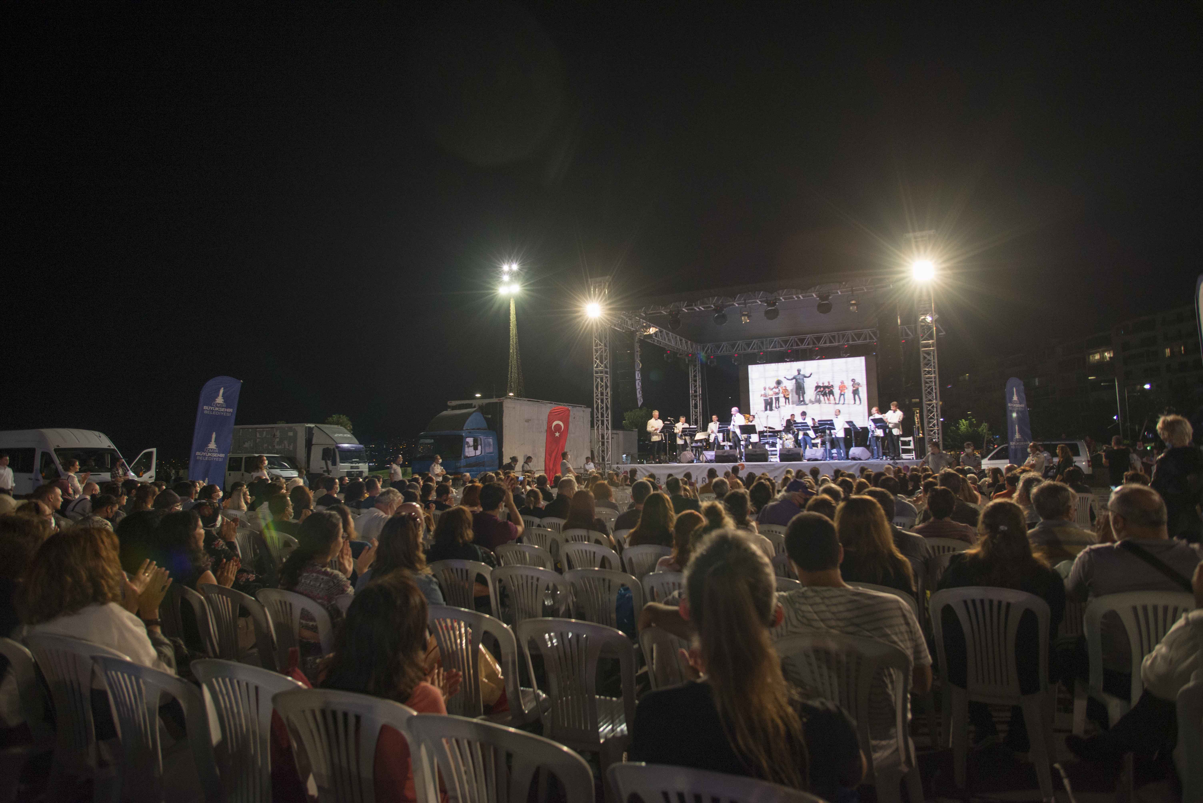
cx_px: 602
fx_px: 669
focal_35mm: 20
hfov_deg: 84.0
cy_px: 402
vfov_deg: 62.0
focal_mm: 20
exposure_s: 1/100
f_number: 3.5
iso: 1250
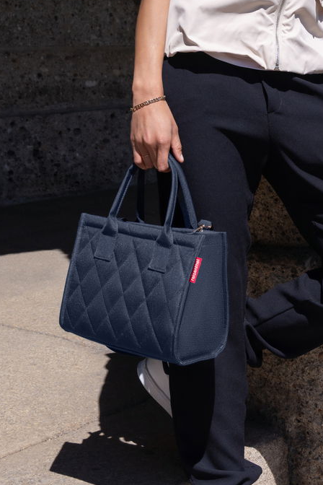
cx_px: 220
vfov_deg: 27.7
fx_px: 929
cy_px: 12
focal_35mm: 69
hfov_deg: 19.7
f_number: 6.3
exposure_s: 1/1250
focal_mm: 29
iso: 200
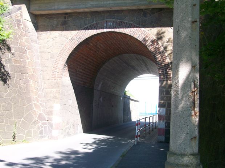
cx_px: 112
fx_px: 273
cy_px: 84
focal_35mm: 42
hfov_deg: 44.8
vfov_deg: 34.3
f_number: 3.2
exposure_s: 1/212
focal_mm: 7.1
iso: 80
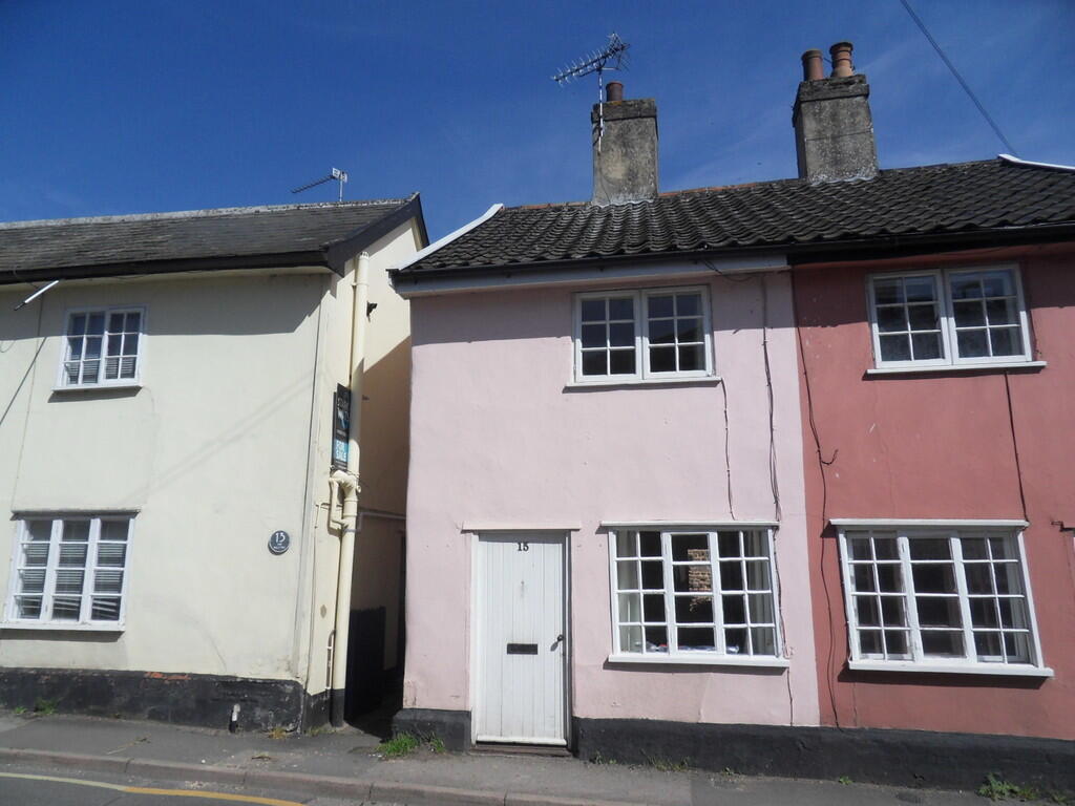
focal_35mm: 24
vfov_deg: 56.8
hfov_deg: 71.6
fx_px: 745
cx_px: 538
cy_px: 403
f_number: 7.5
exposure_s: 1/500
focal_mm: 4.2
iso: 80
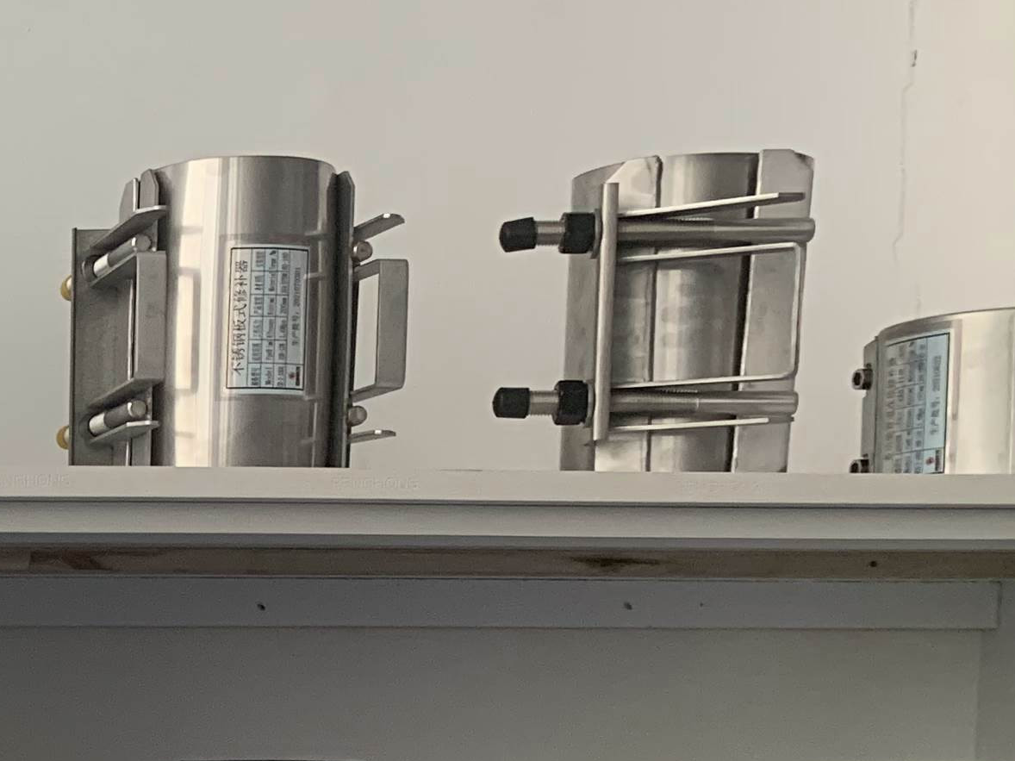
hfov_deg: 18.9
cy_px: 1012
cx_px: -572
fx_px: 2609
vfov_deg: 15.7
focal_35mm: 89
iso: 100
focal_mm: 4.25
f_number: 1.8
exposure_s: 1/77
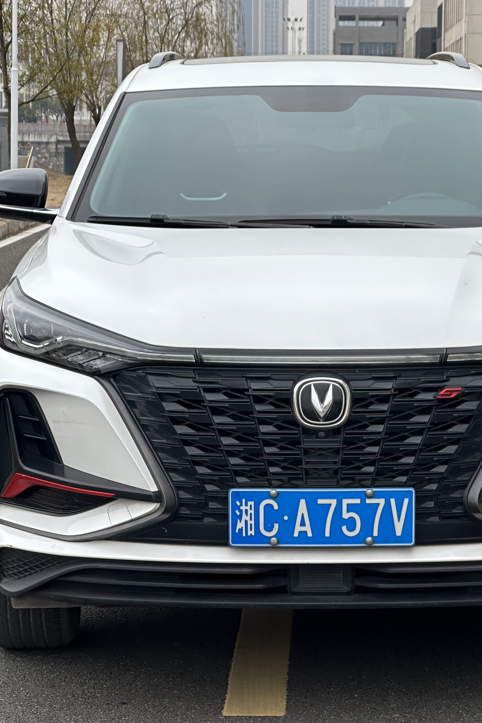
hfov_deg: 12.8
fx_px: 2149
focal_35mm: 107
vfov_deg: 19.1
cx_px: 311
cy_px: 361
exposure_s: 1/99
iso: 80
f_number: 2.8
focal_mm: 9
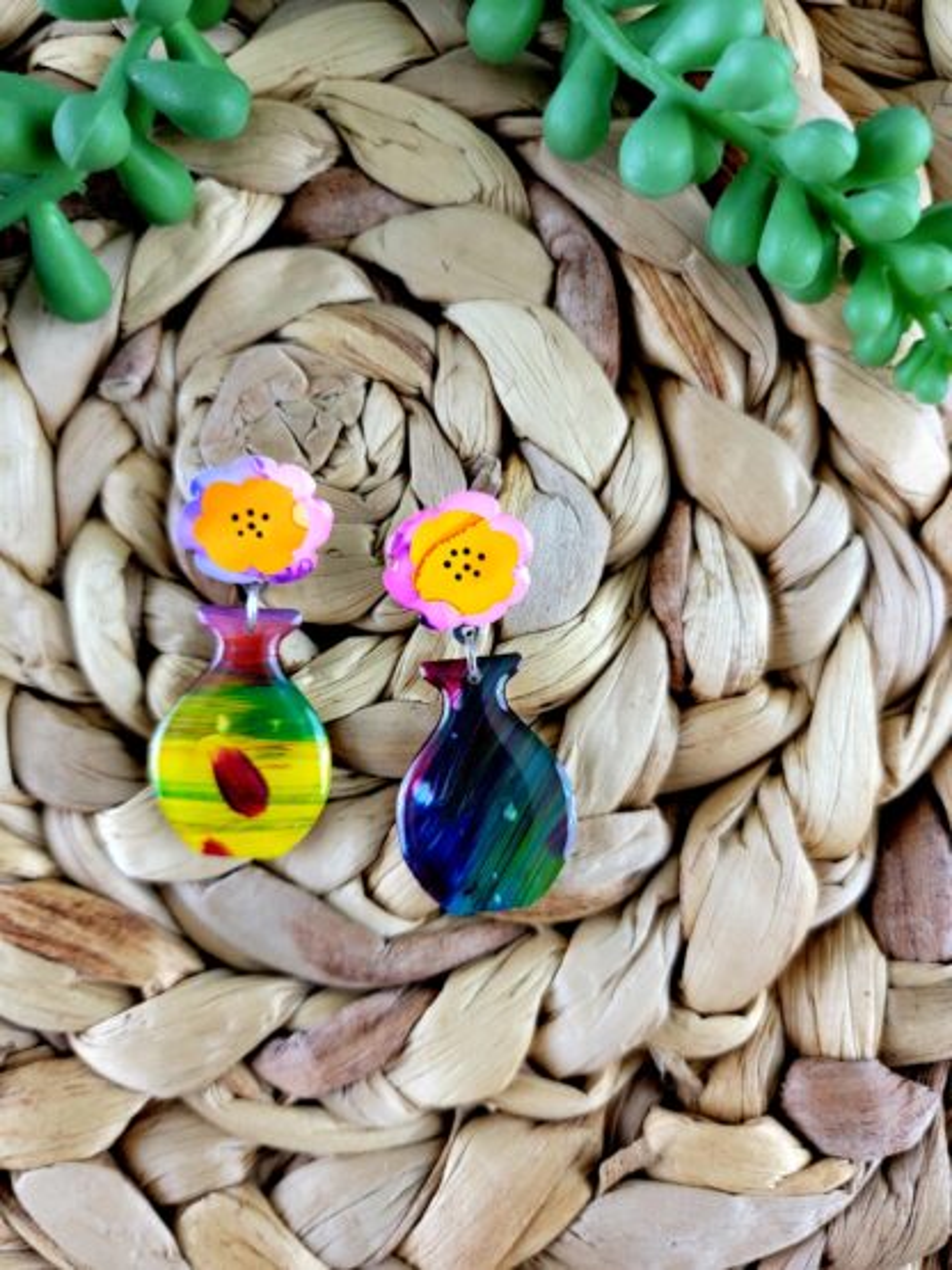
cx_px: 476
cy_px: 635
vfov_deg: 71.6
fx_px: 880
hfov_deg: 56.8
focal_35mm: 24
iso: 320
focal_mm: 6.7
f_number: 1.8
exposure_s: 1/40
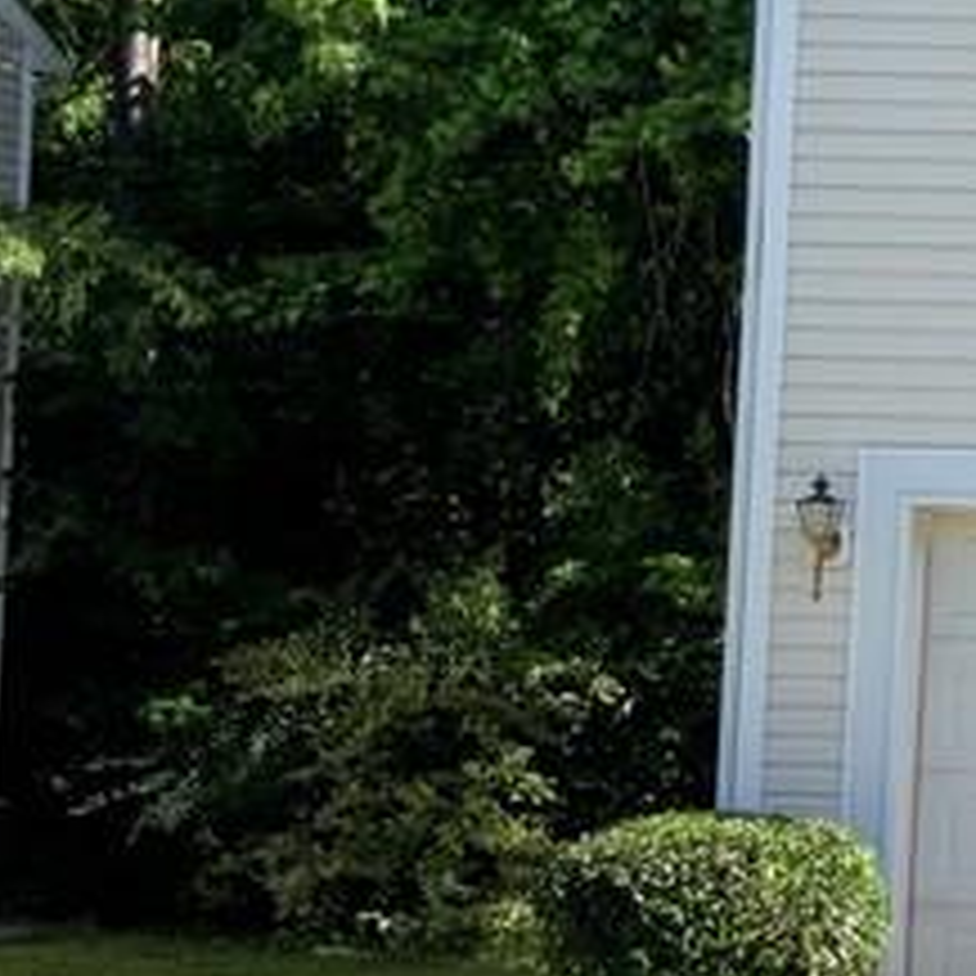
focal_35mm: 121
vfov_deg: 14.4
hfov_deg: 12.4
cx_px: 2082
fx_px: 3860
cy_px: 351
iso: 16
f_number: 1.8
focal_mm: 3
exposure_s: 1/719
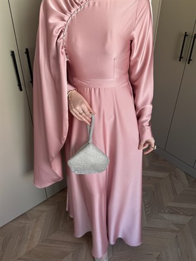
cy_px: 130
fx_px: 181
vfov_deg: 71.6
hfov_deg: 56.8
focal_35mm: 24
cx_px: 98
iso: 64
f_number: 1.78
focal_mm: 6.76
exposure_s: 1/287
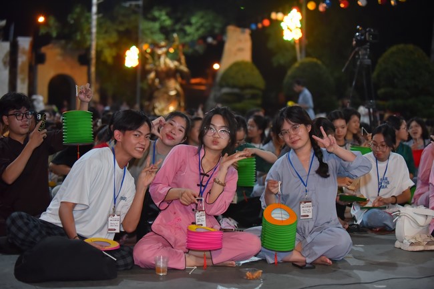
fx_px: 844
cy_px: 144
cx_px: 217
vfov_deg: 19.4
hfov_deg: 28.9
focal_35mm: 70
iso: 2000
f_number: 2.8
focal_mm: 70
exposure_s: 1/200
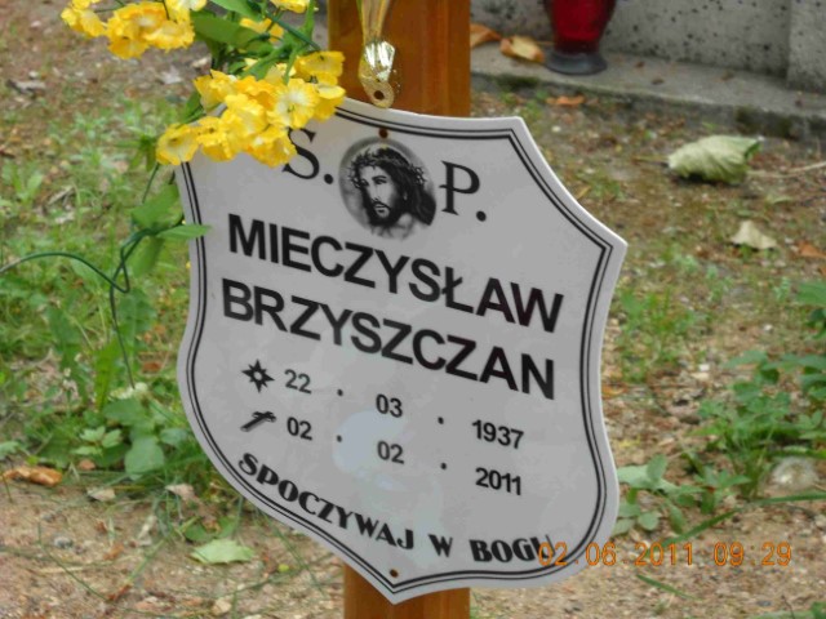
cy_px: 310
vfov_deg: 12.0
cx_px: 413
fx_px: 2959
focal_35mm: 124
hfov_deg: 15.9
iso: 77
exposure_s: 1/60
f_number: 6
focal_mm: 20.49
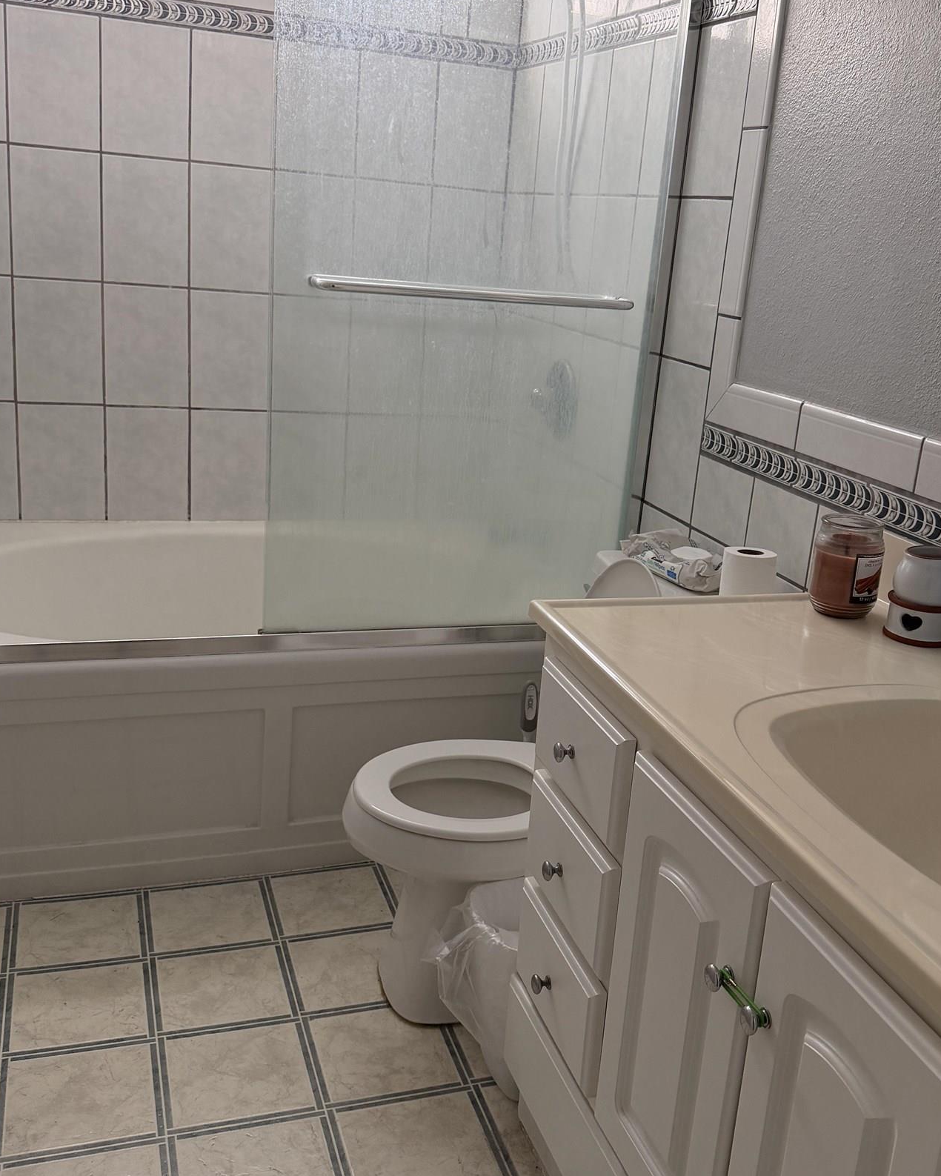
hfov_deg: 43.3
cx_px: 535
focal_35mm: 34
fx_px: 1183
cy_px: 554
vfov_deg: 52.8
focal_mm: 6.76
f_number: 1.78
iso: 160
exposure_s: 1/165
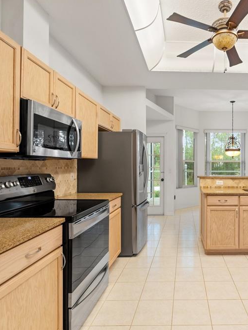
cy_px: 163
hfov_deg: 57.8
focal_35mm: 22
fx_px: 210
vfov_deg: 76.4
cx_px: 187
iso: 400
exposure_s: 1/6
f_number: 7.1
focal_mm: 10
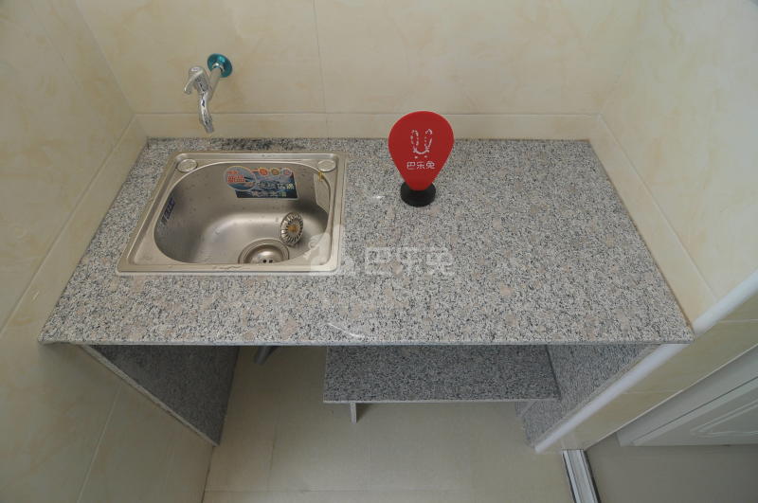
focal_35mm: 18
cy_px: 252
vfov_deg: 67.2
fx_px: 378
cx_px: 379
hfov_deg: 90.1
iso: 500
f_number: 6.3
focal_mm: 12
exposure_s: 1/60
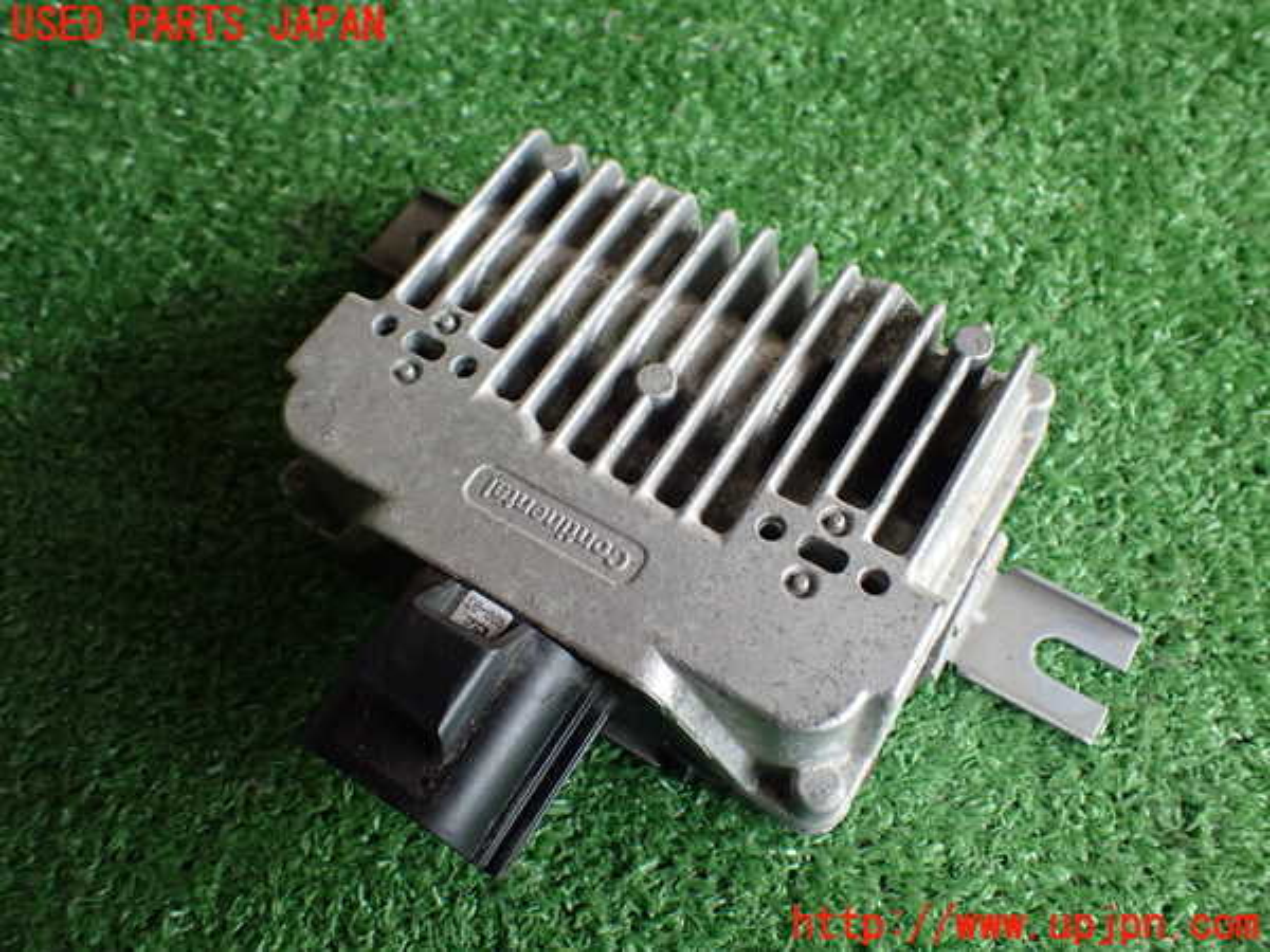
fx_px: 1101
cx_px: 635
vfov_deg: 46.8
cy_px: 476
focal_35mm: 30
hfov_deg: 60.0
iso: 500
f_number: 2.3
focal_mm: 5.4
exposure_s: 1/125
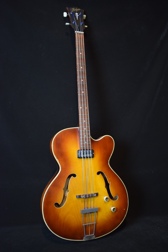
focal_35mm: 34
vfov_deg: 55.1
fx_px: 241
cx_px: 84
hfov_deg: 38.4
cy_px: 126
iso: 1400
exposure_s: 1/30
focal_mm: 23
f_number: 3.8
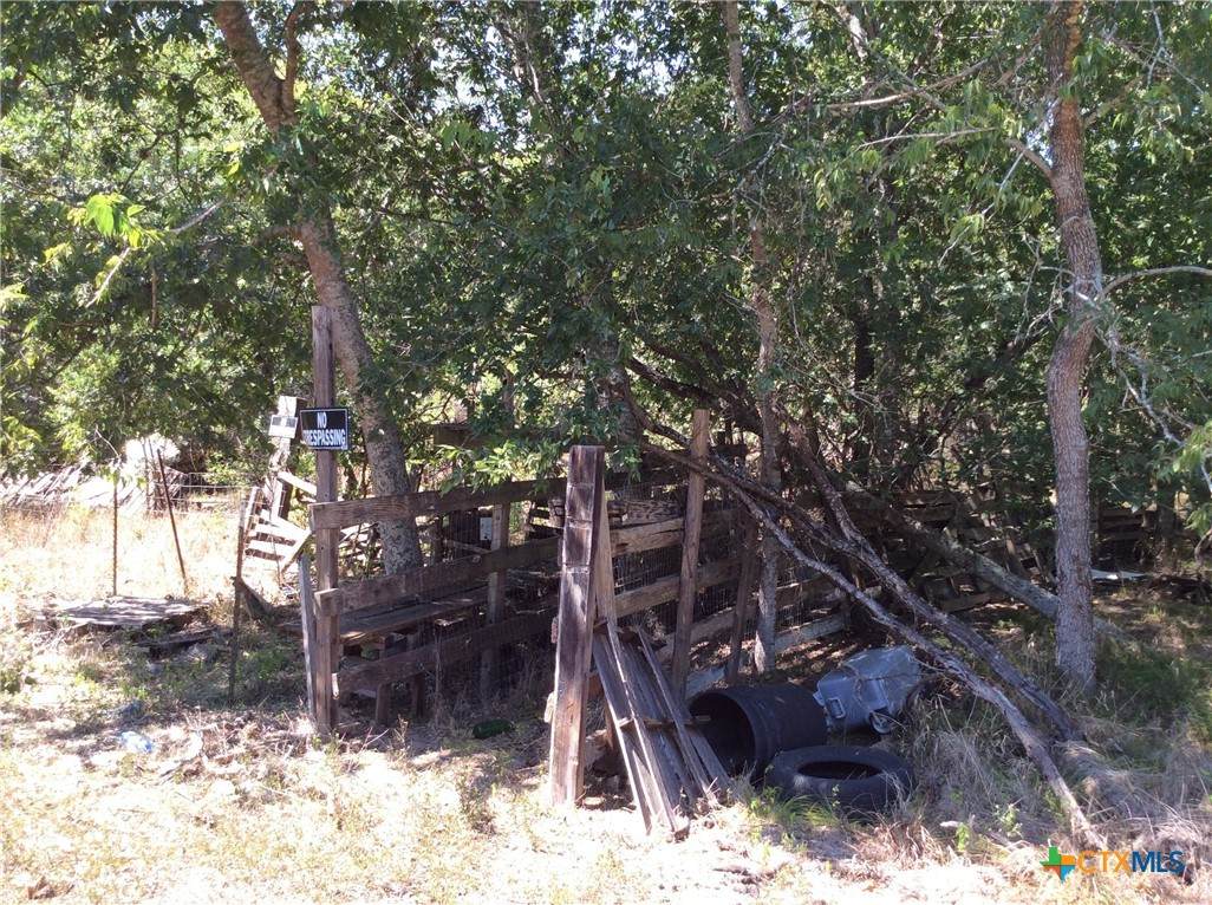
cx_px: 606
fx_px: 1119
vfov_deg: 44.0
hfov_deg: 56.9
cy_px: 452
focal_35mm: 32
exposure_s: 1/192
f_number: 2.4
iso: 32
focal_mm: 3.3
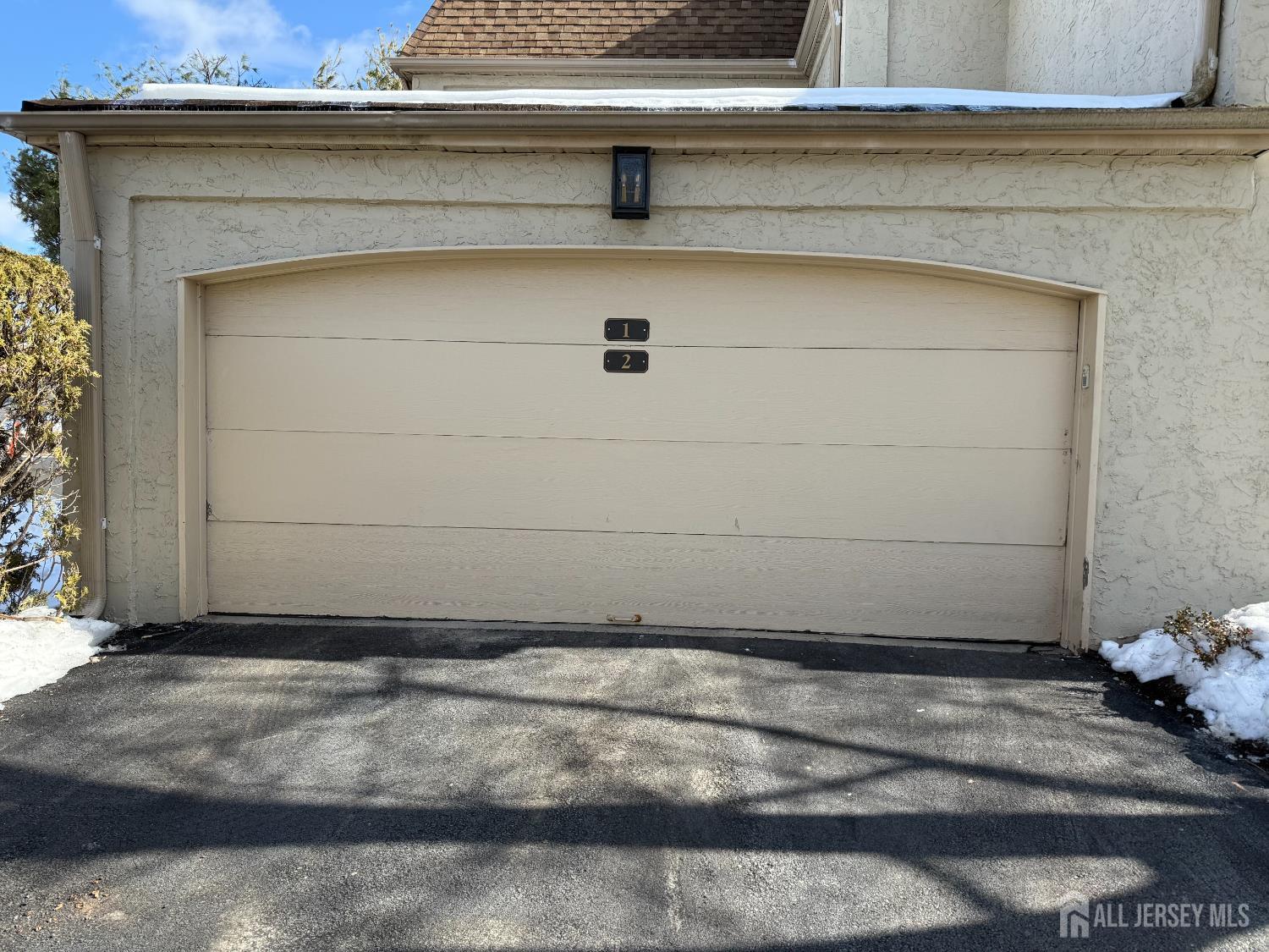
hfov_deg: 71.6
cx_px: 634
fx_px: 880
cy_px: 476
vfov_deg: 56.8
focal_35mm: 24
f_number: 1.78
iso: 100
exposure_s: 1/2232
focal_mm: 6.76
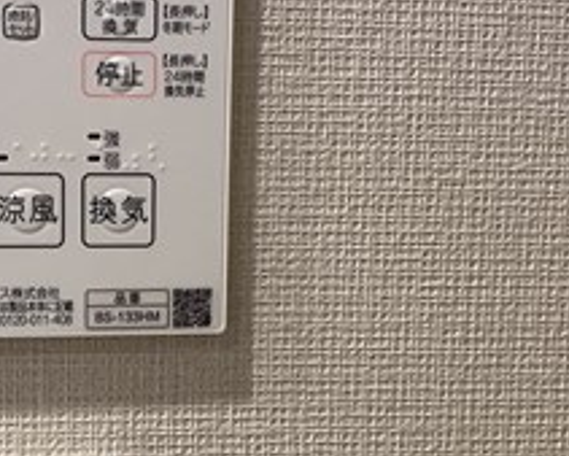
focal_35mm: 77
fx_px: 1297
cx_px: 148
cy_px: 321
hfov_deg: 24.5
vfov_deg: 19.8
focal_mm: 4.25
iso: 100
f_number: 1.8
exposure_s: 1/50
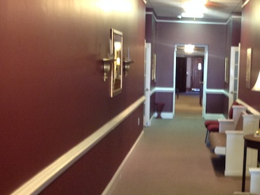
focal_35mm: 71
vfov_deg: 20.6
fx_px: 533
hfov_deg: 26.9
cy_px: 128
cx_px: 210
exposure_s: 1/15
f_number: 2.4
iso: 160
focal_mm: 4.28
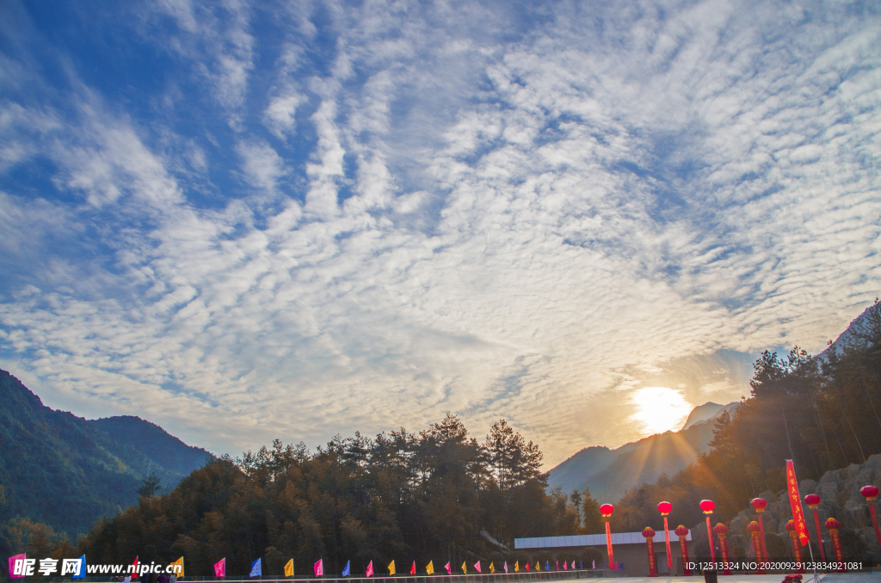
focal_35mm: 27
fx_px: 659
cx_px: 440
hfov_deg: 67.5
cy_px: 292
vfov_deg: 47.7
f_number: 11
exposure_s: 1/800
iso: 200
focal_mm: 18
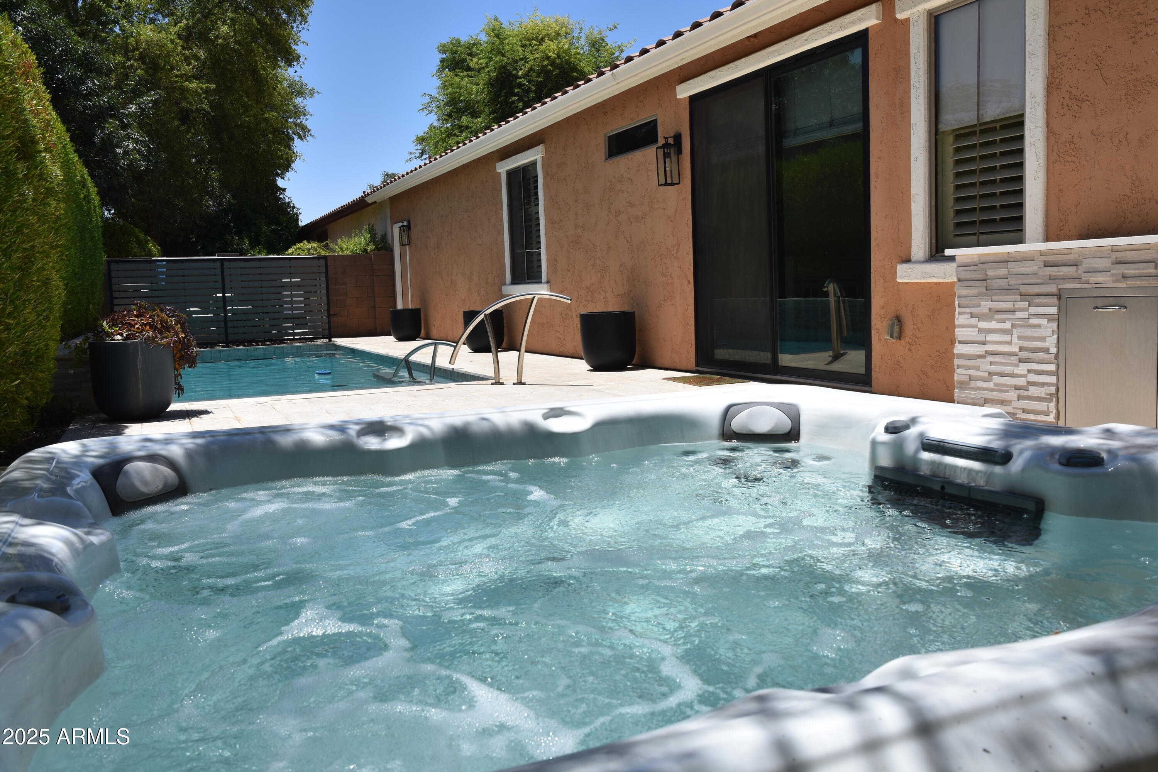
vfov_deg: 43.6
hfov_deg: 61.9
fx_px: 965
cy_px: 386
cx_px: 579
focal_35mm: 30
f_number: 8
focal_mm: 20
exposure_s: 1/500
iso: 160
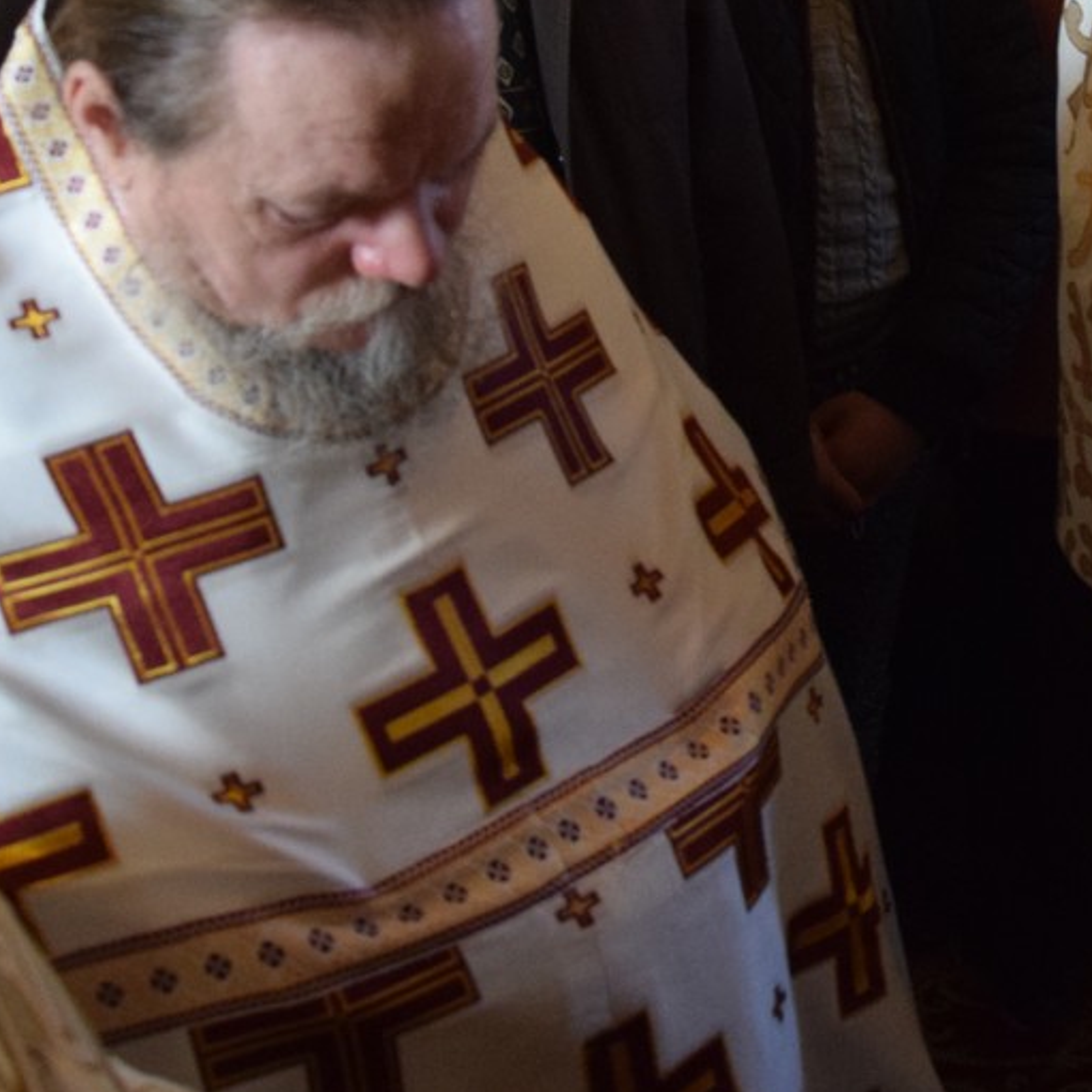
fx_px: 3069
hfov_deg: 19.4
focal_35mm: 86
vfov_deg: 19.3
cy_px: -115
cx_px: 1180
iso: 1600
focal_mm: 18
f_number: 3.5
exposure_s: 1/80
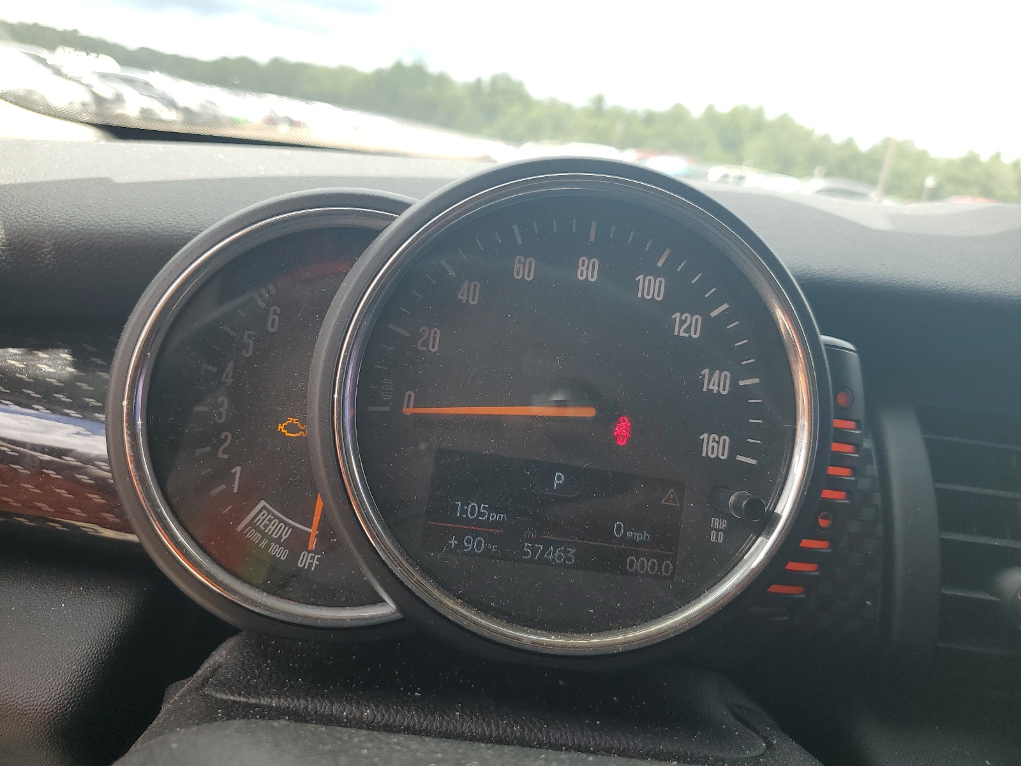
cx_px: 510
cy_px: 383
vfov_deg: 53.1
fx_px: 767
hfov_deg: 67.3
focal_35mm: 26
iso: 50
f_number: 1.5
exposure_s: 1/526
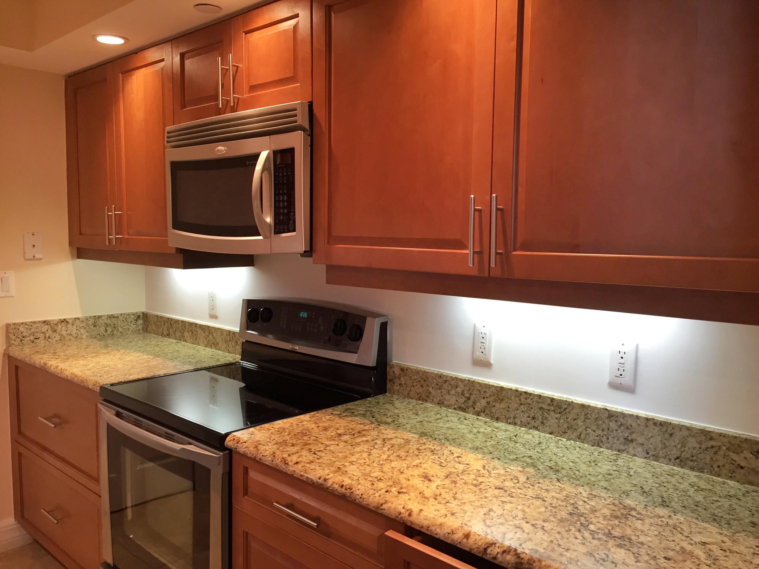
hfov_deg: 61.7
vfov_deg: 48.2
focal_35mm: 29
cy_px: 284
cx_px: 380
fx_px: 636
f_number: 2.2
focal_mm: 4.15
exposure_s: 1/30
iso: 80
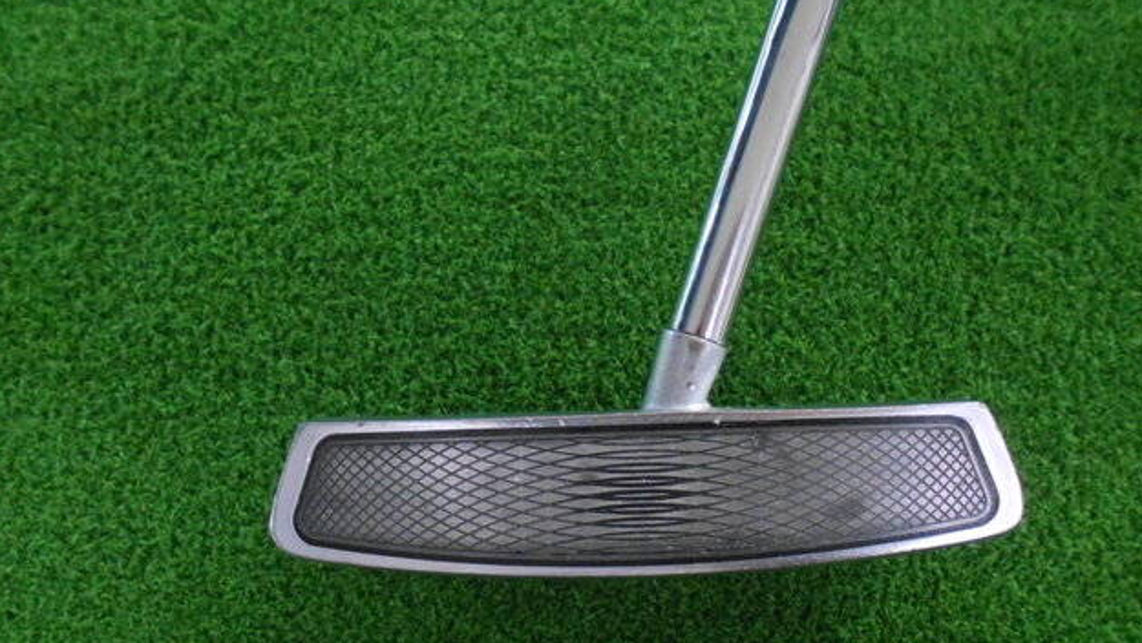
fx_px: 878
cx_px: 568
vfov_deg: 39.7
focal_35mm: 29
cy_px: 431
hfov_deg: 66.0
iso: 800
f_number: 3.2
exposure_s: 1/100
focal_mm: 4.6
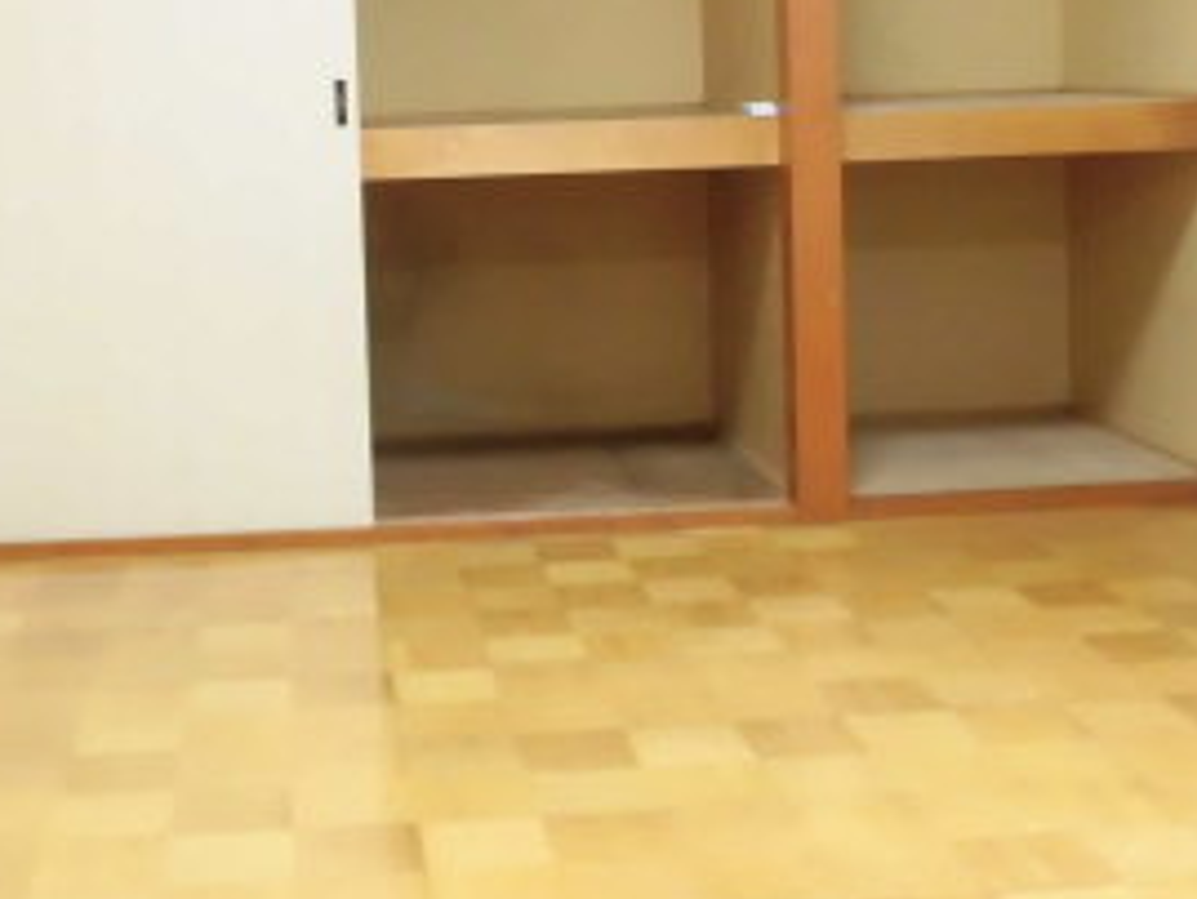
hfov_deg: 33.4
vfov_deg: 25.1
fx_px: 1972
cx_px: 387
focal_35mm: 57
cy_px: 129
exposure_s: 1/25
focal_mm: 4.3
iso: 400
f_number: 3.1
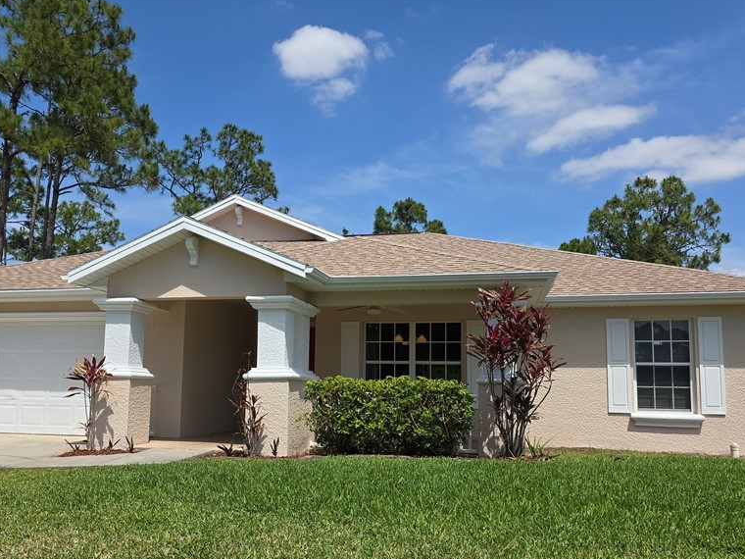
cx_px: 325
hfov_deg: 58.2
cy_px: 323
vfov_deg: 45.3
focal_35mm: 31
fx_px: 667
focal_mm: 6.3
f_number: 1.7
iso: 12
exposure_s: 1/1081
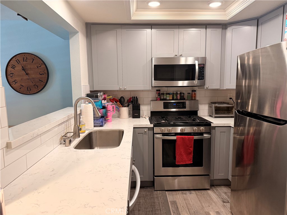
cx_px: 144
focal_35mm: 24
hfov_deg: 71.6
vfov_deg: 56.8
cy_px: 108
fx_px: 199
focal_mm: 6.76
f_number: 1.78
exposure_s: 1/60
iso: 320
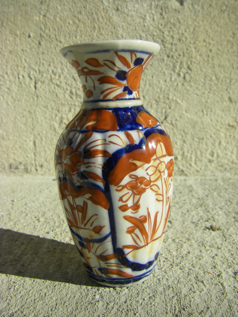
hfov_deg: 37.7
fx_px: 348
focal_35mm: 38
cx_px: 119
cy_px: 158
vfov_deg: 49.0
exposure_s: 1/250
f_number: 7
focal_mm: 6.3
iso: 64
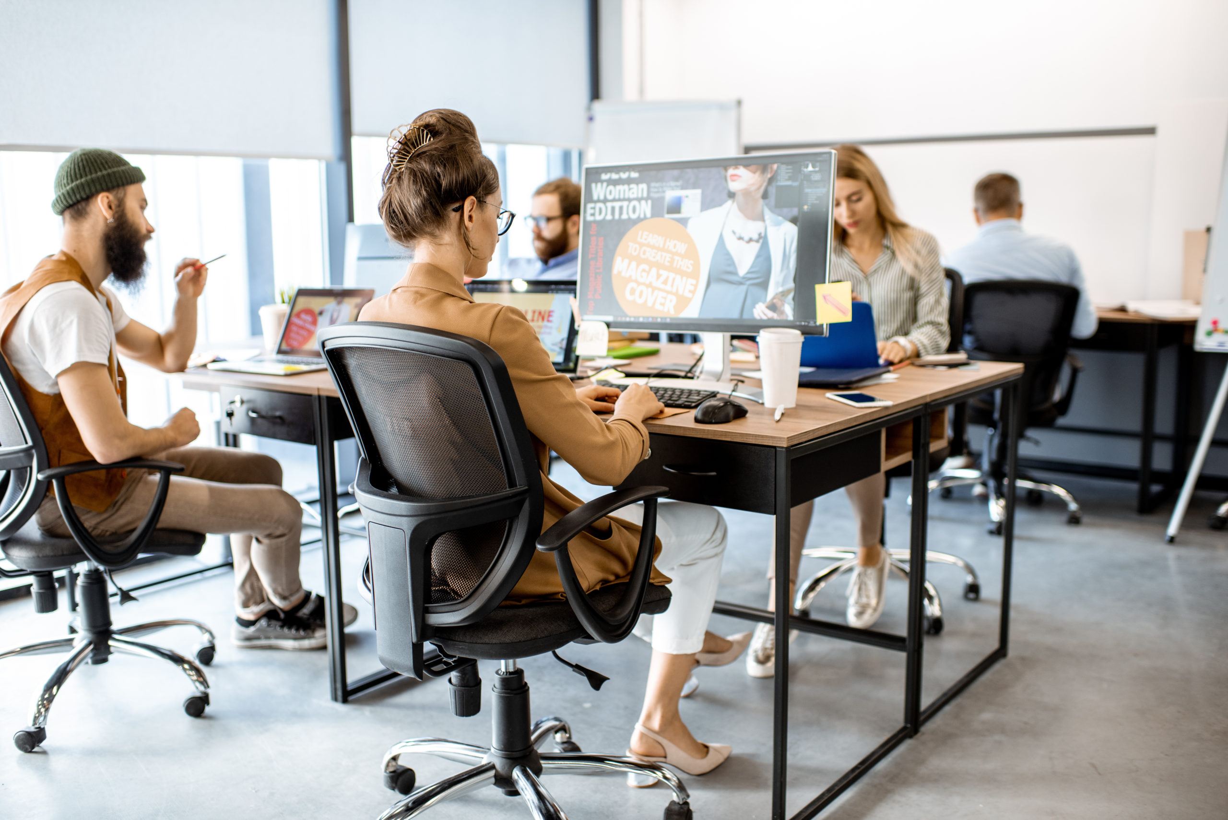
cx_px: 614
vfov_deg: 37.9
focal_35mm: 35
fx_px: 1194
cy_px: 410
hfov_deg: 54.4
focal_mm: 35
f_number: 2.2
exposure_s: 1/200
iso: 400
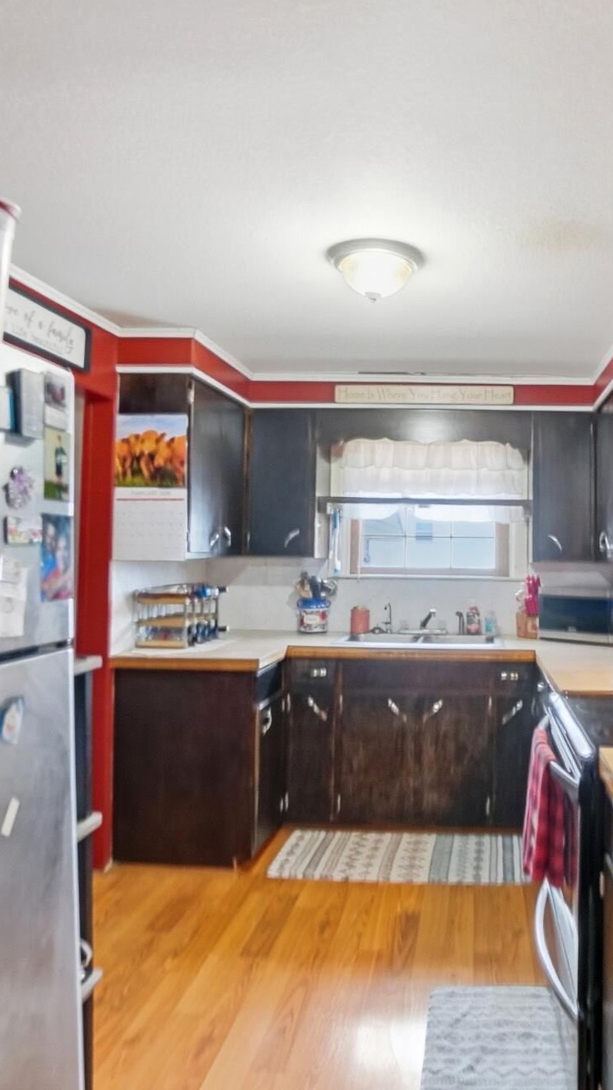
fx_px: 694
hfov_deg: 45.8
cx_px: 470
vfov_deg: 76.3
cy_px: 545
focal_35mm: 24
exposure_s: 1/45
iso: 125
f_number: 5.6
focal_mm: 10
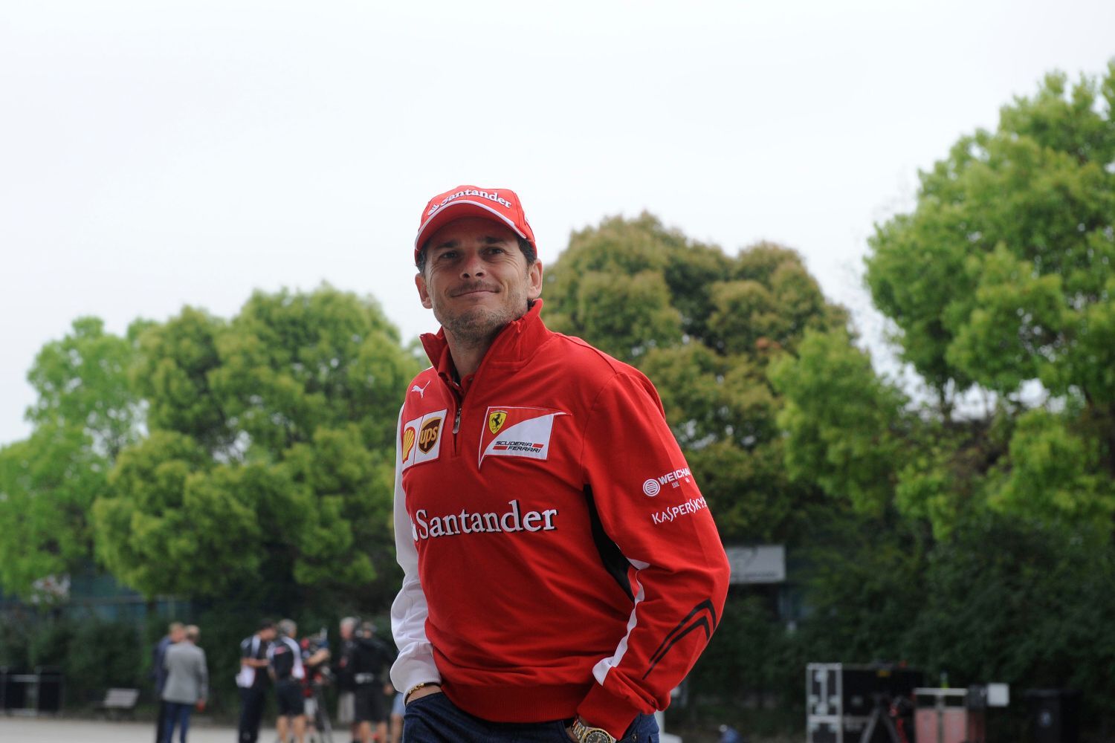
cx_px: 558
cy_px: 372
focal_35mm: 70
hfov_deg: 28.8
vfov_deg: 19.5
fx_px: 2168
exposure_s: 1/500
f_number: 4
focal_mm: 70
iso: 800
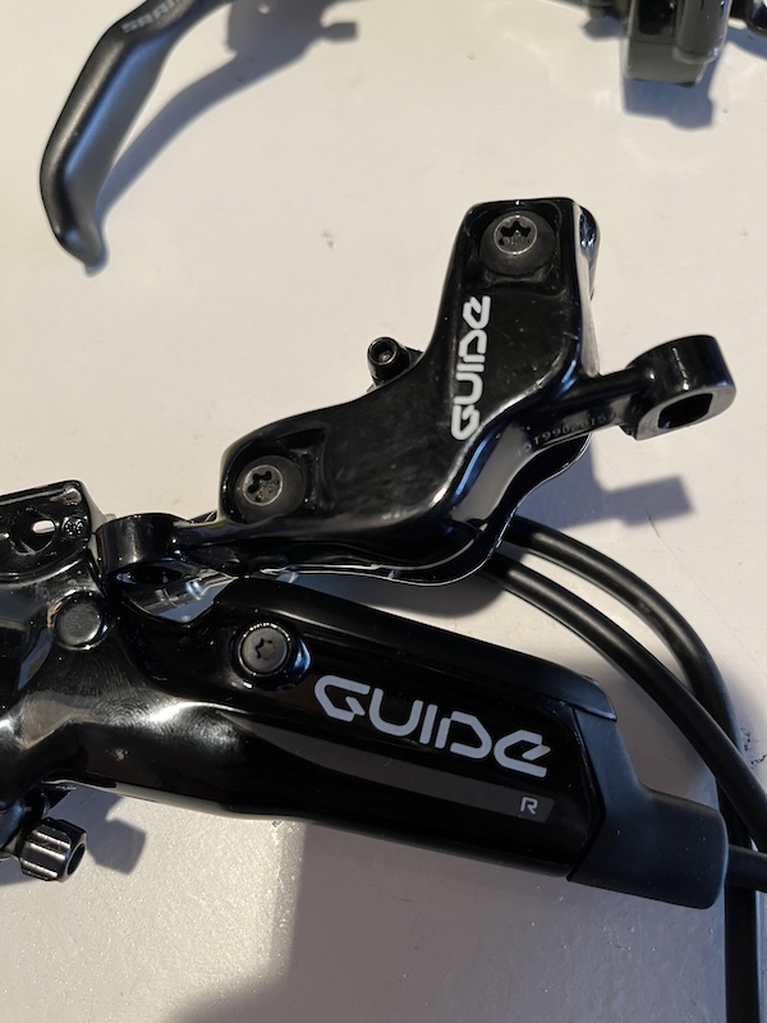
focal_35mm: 26
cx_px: 384
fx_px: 768
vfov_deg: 67.3
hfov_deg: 53.1
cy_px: 512
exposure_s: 1/50
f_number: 1.6
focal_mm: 5.1
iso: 125
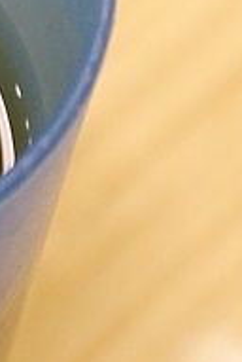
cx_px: -216
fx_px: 2337
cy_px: -159
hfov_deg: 5.8
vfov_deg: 8.7
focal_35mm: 233
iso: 800
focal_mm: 29
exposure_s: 1/60
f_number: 4
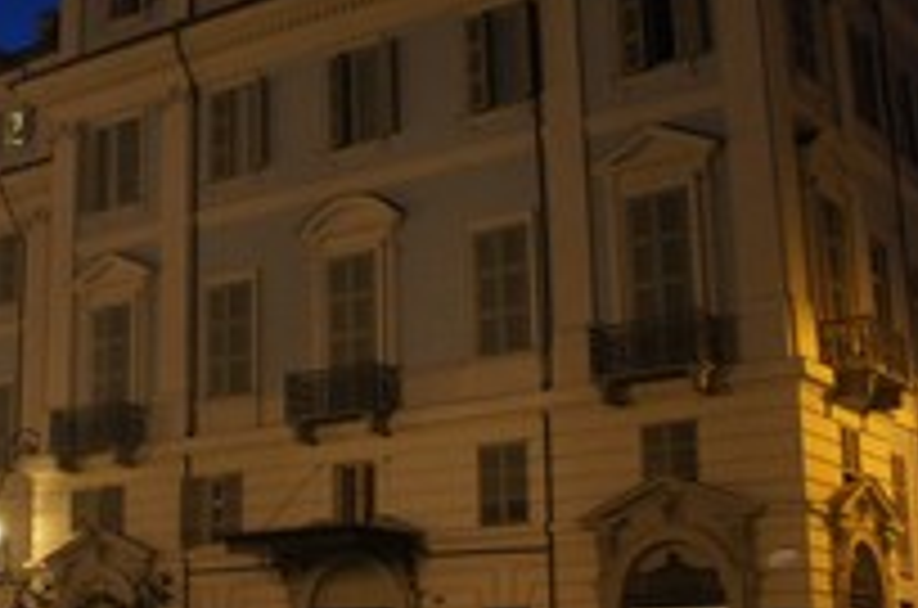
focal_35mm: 61
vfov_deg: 22.1
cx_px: 148
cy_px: 360
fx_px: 1552
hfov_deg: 31.8
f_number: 3.5
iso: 1600
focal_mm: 18
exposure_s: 1/30
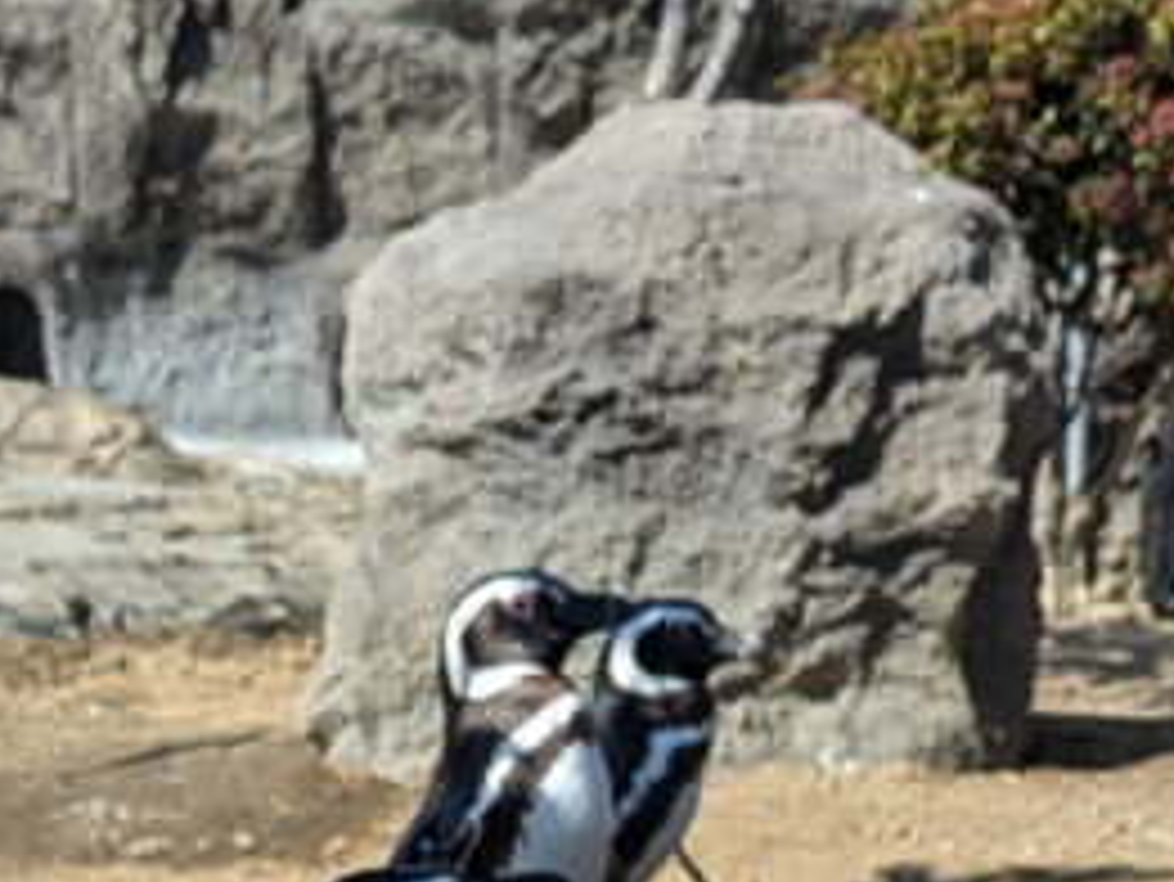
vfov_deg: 14.1
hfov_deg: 20.7
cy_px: 1537
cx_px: 846
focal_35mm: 94
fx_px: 3189
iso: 41
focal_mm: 6.81
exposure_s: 1/1332
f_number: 1.85
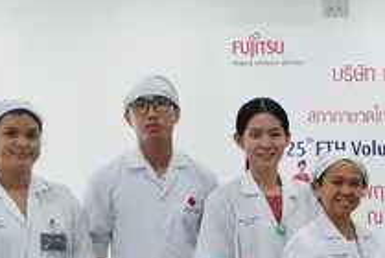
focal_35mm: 108
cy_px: 369
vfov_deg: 12.2
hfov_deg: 17.5
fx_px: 1157
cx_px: 531
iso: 640
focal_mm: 19.2
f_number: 3.8
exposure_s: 1/40
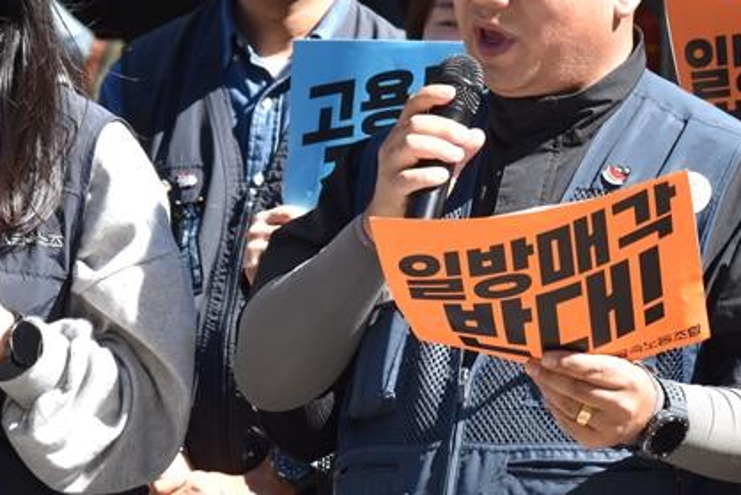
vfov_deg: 4.4
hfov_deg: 6.5
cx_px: 518
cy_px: 109
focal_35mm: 316
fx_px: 6506
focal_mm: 86
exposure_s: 1/250
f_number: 8
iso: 400
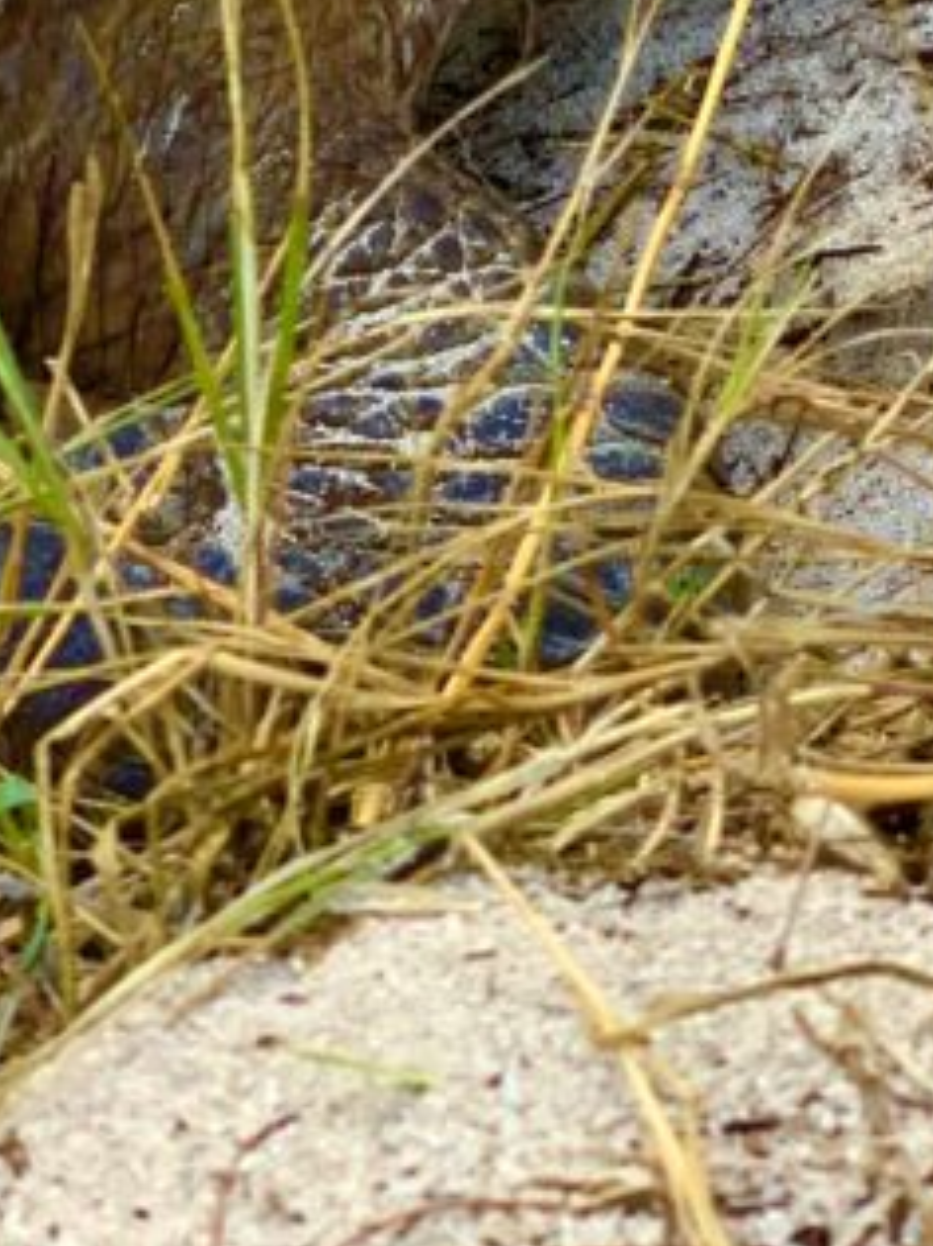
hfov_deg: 8.8
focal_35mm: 169
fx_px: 6077
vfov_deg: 11.3
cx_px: 352
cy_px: -574
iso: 125
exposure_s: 1/121
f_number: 2.4
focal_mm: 6
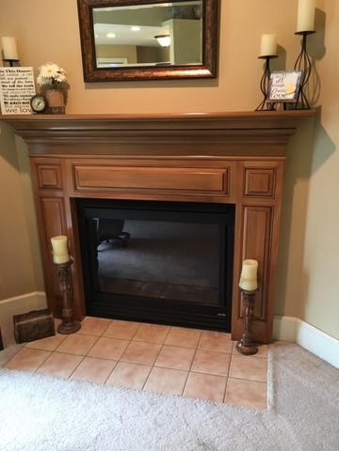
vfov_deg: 61.7
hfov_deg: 48.2
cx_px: 170
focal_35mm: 29
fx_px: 379
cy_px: 226
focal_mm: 4.15
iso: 200
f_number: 2.2
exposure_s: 1/24
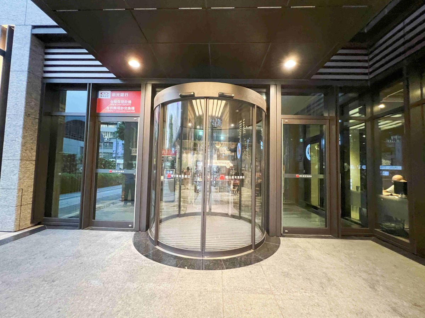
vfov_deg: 89.9
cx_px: 212
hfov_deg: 106.2
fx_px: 160
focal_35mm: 13
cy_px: 159
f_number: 1.8
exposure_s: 1/40
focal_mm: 1.57
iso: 800
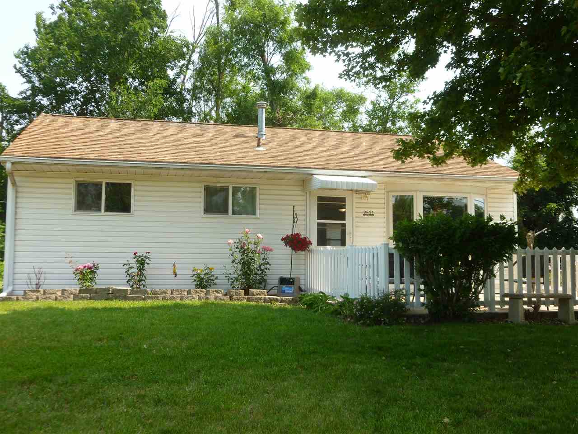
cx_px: 289
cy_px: 217
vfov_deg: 39.7
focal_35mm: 36
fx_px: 601
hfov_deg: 51.4
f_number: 3.6
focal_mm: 6.5
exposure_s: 1/320
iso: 100
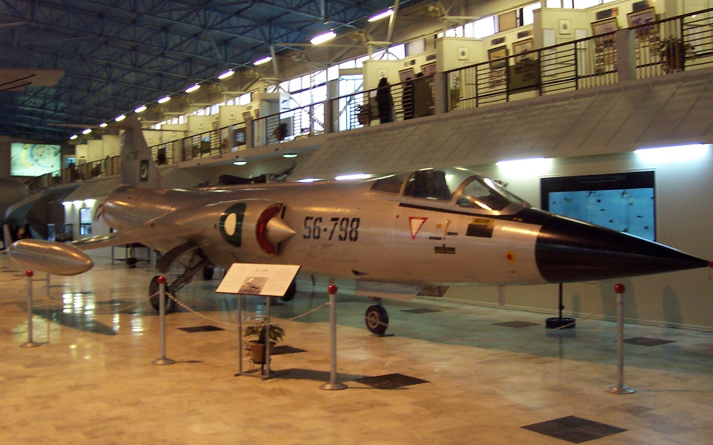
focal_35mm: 41
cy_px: 193
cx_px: 360
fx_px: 797
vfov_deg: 31.2
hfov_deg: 48.2
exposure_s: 1/20
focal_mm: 5.6
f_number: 2.8
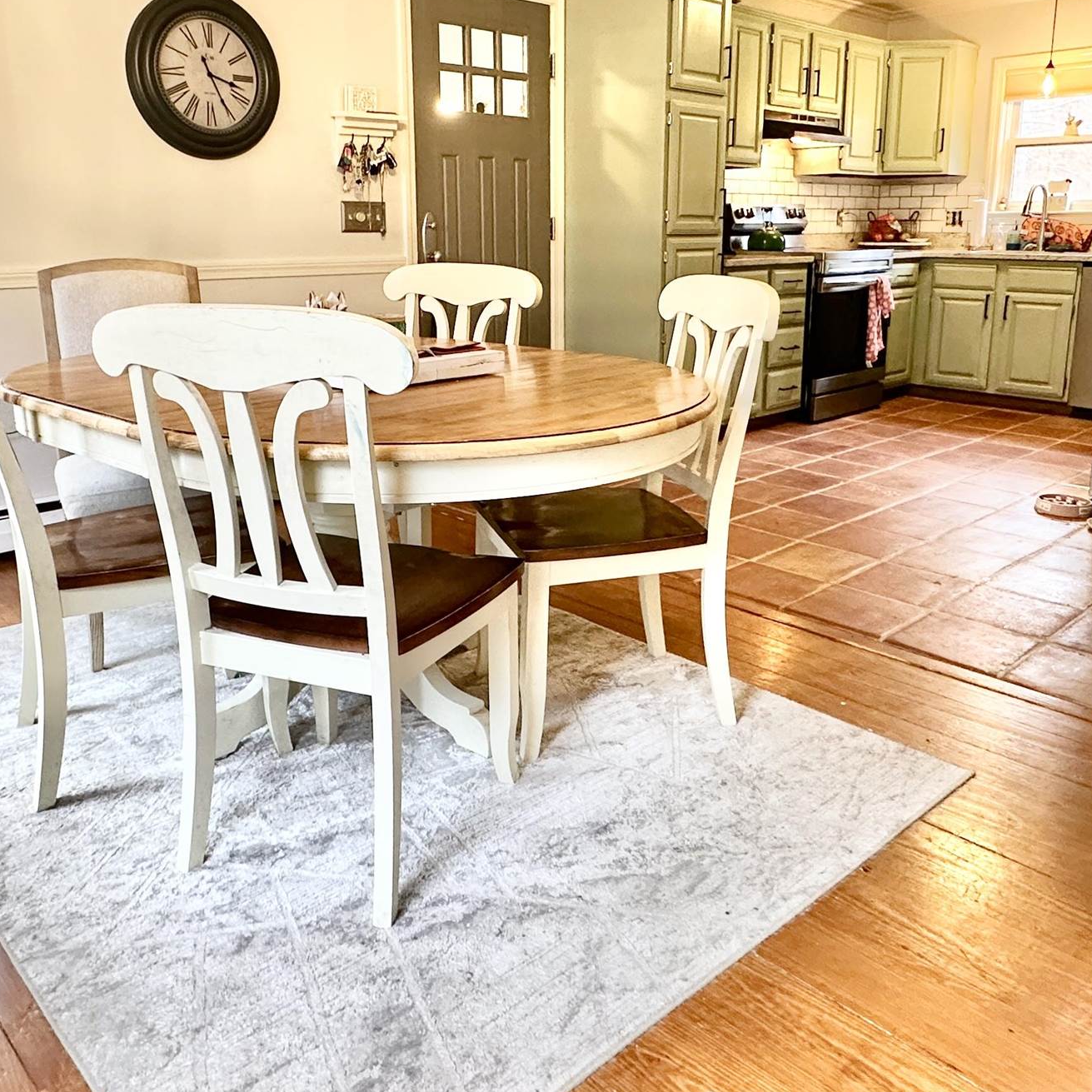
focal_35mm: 29
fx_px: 1035
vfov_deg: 55.3
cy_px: 444
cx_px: 517
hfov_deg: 55.6
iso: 250
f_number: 2.2
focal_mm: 2.22
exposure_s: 1/60
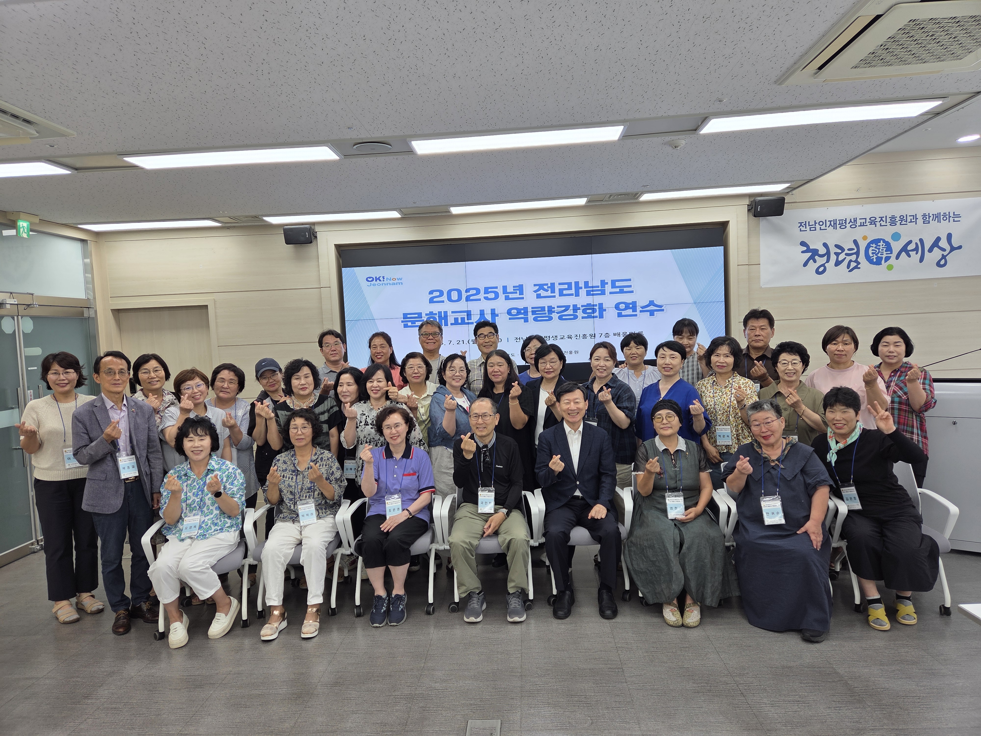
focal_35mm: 23
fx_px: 652
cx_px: 490
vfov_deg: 58.9
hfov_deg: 73.9
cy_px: 368
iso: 32
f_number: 1.8
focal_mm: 5.4
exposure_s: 1/120
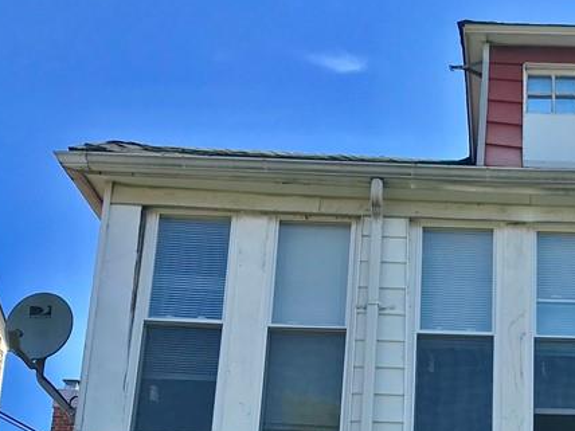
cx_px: 562
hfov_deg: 27.5
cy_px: 490
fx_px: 1113
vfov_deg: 20.7
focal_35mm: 67
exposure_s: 1/1182
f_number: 1.8
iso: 20
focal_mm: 3.99
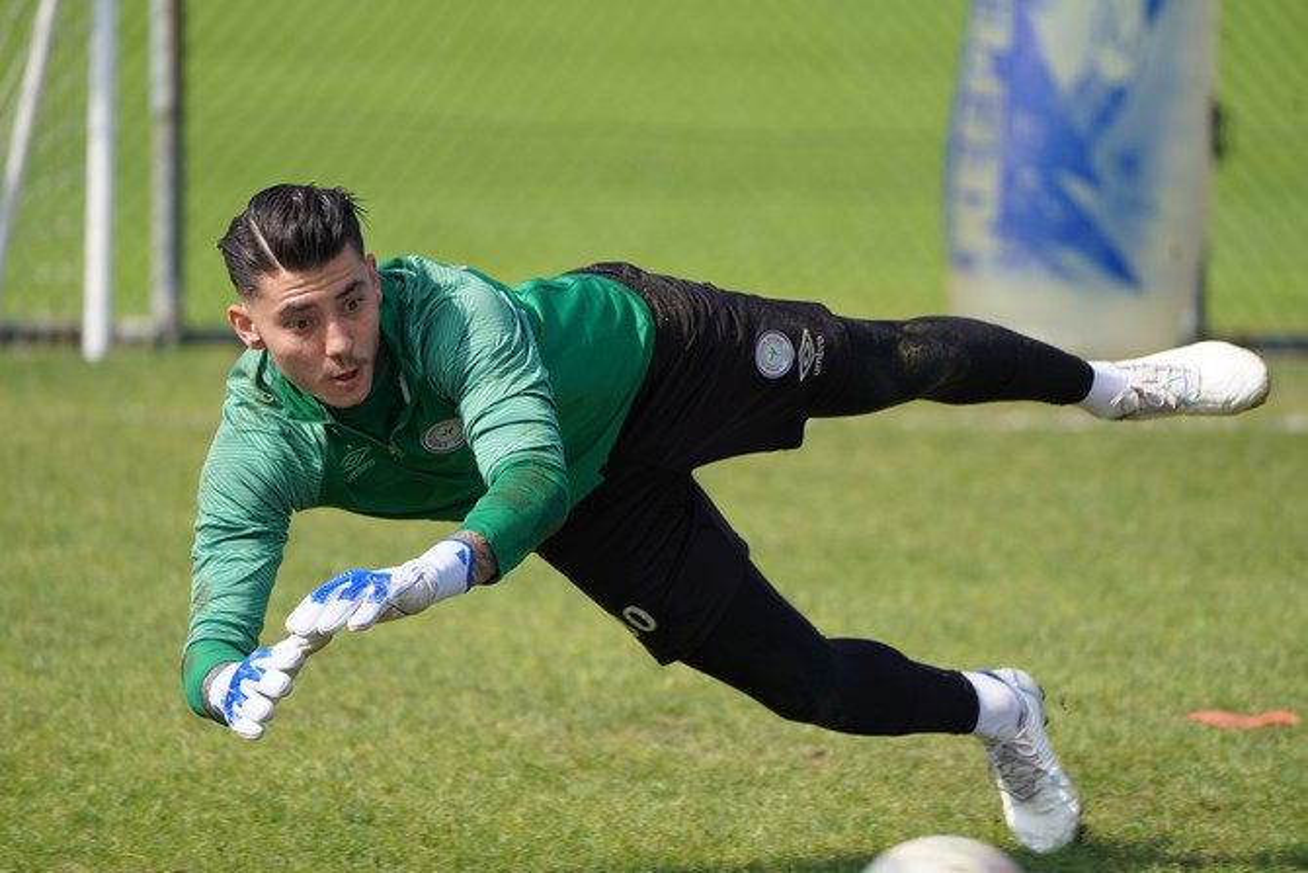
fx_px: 13554
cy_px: 436
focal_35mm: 373
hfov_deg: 5.5
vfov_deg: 3.7
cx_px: 654
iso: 100
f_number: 5.6
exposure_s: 1/400
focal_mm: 373
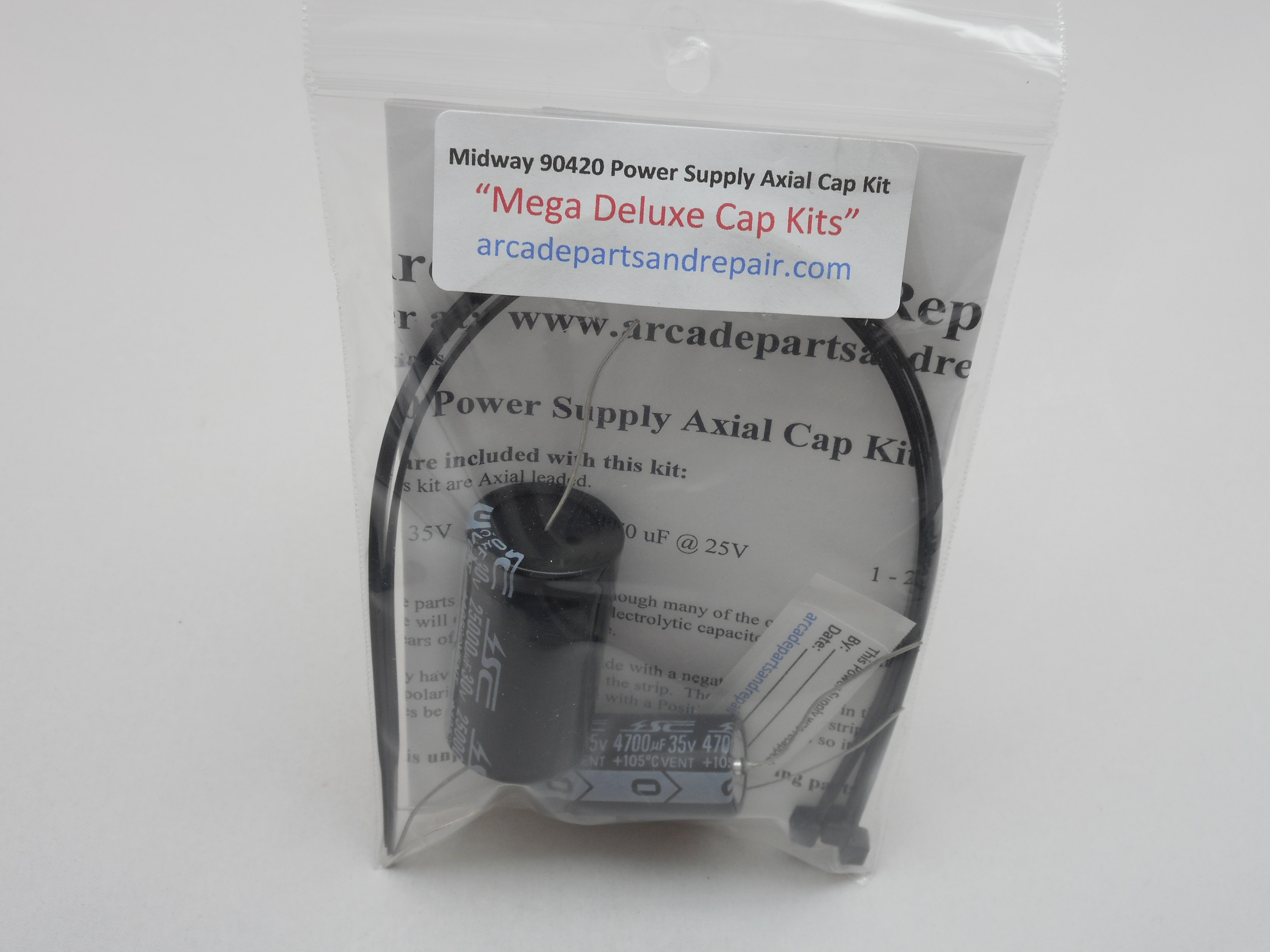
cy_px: 477
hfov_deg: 42.1
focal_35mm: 45
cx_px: 645
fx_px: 1651
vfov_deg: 32.2
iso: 110
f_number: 4.7
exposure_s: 1/30
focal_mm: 7.9
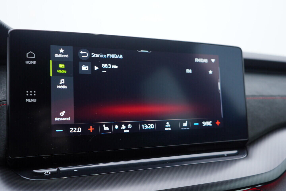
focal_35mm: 36
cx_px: 143
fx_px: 286
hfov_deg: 53.1
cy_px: 96
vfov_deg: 36.9
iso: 125
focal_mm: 24
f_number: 2.8
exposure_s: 1/40
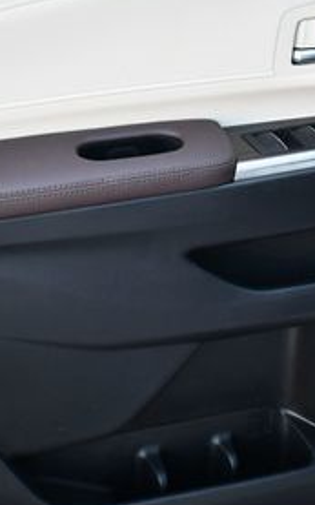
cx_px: 131
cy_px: 222
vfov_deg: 24.3
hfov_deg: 15.4
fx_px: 1168
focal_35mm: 85
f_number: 3.5
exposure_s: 1/250
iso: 450
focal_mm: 18
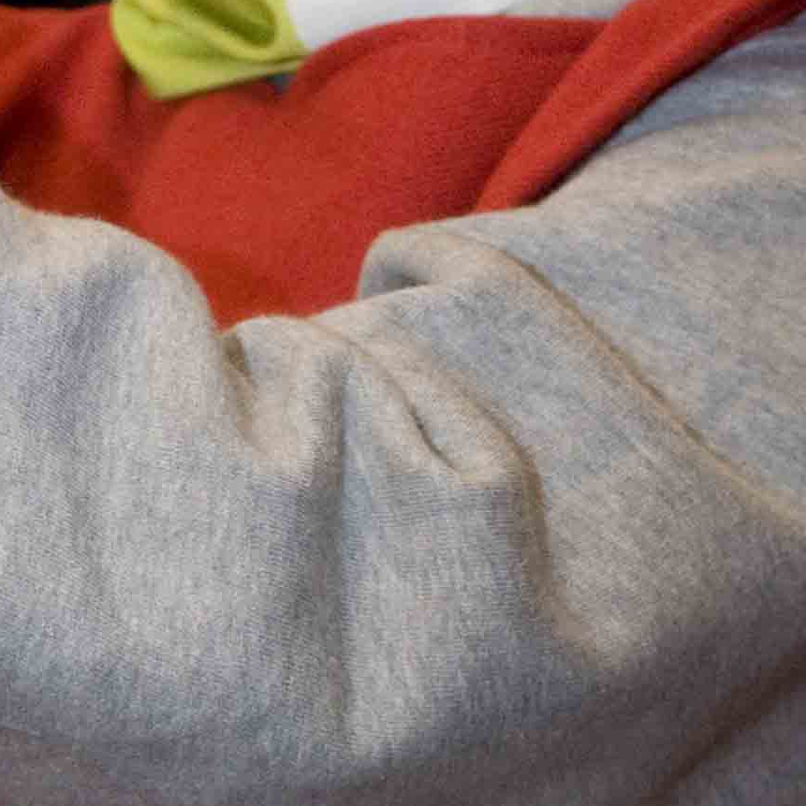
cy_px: 520
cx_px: -153
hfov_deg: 7.2
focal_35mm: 241
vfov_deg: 7.3
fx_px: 6349
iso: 800
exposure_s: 1/30
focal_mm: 38
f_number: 5.6
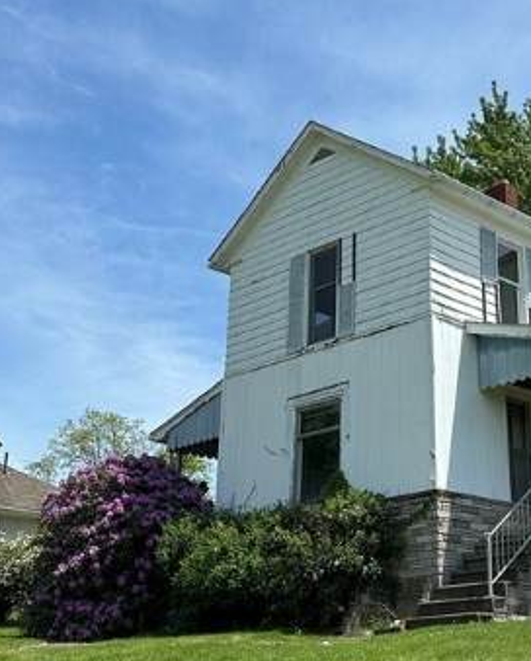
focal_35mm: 53
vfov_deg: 35.3
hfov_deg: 28.0
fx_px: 1039
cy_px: 292
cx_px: 429
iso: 80
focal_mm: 6.86
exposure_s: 1/4762
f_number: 1.78
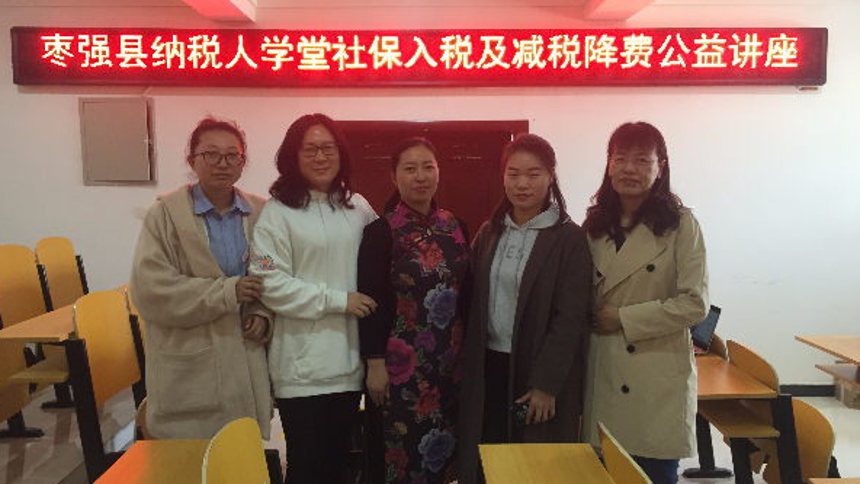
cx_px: 426
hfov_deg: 61.0
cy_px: 240
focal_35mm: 32
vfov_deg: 36.7
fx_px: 730
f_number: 2.2
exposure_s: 1/33
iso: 160
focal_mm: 4.15
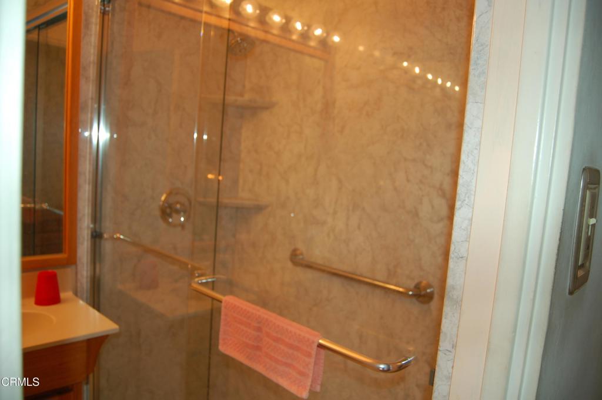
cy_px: 200
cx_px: 301
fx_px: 451
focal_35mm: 27
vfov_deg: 47.9
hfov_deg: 67.4
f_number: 3.5
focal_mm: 18
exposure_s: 1/60
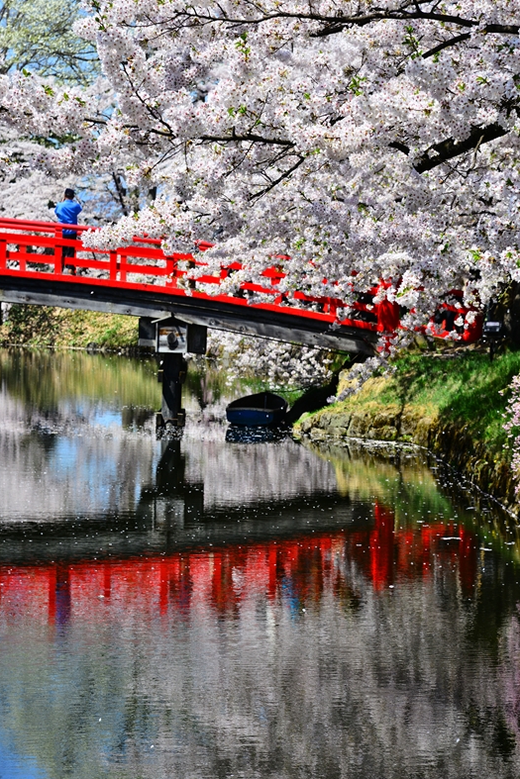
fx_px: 2642
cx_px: 260
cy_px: 388
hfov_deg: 11.2
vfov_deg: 16.8
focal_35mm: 122
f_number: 10
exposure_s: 1/400
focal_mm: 120
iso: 400
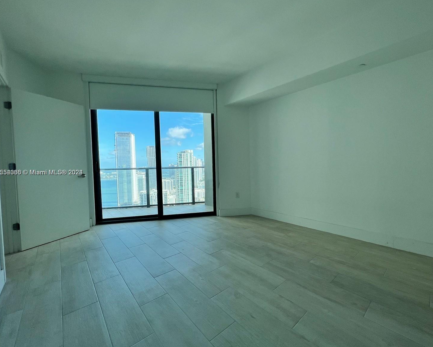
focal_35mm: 14
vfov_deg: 88.0
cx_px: 226
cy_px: 173
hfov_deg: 100.6
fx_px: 179
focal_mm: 1.57
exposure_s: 1/533
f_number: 1.8
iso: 32
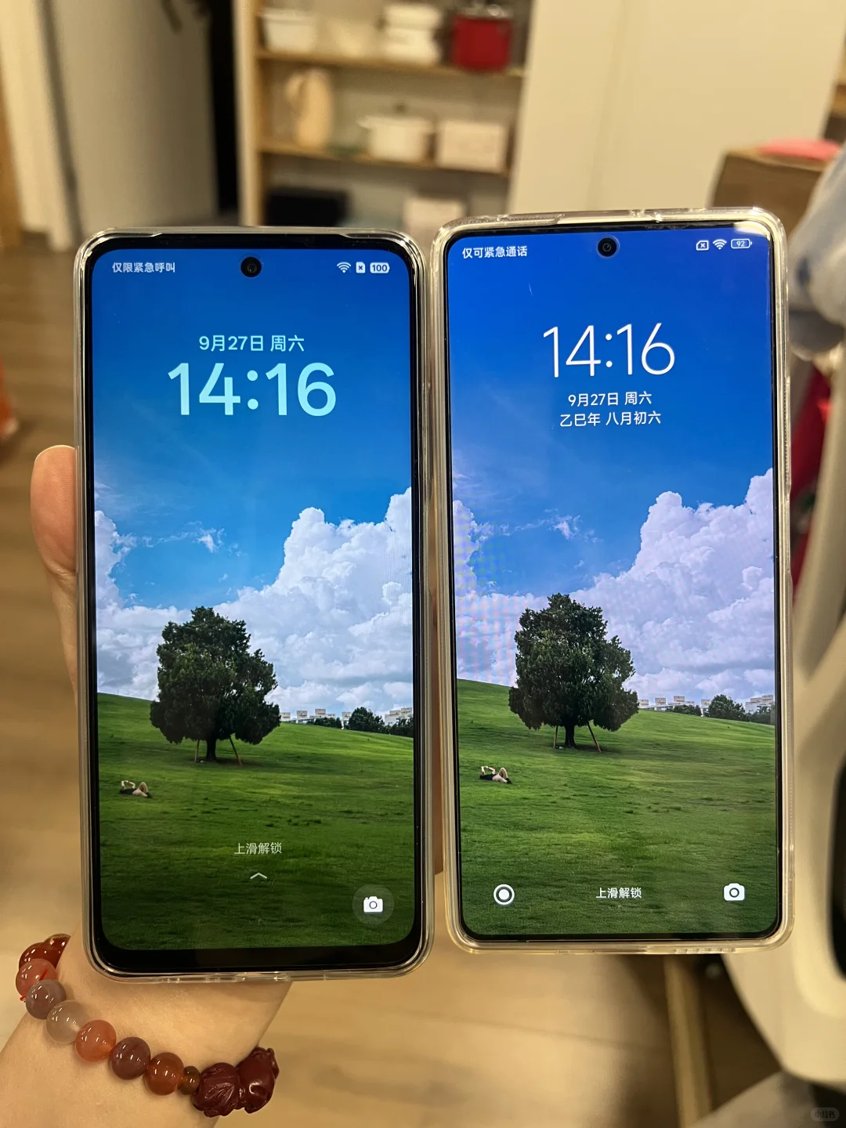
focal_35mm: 26
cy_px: 564
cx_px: 423
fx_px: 847
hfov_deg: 53.1
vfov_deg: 67.3
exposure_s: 1/78
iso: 125
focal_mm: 5.7
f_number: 1.5
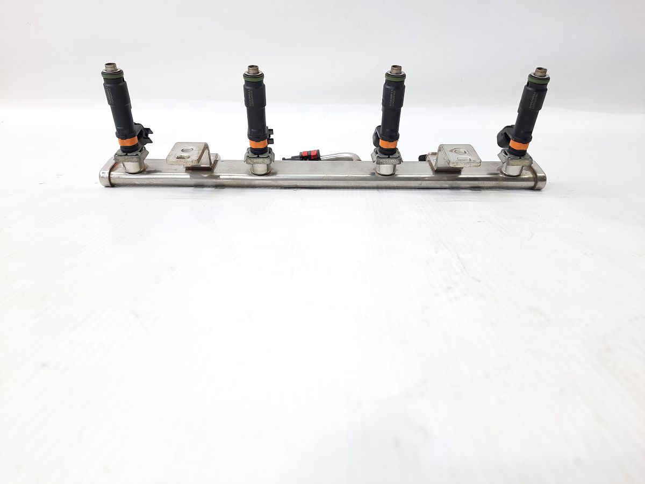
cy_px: 242
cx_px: 322
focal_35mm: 25
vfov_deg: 54.9
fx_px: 466
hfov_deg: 69.4
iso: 64
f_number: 2
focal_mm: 4.6
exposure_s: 1/50
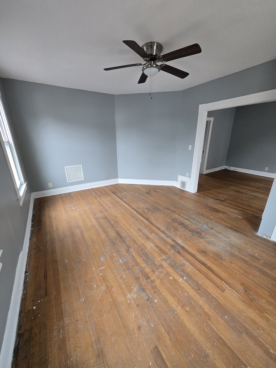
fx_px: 138
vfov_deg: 106.2
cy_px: 184
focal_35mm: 13
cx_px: 138
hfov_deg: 89.9
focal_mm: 1.7
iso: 200
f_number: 2.2
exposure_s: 1/60
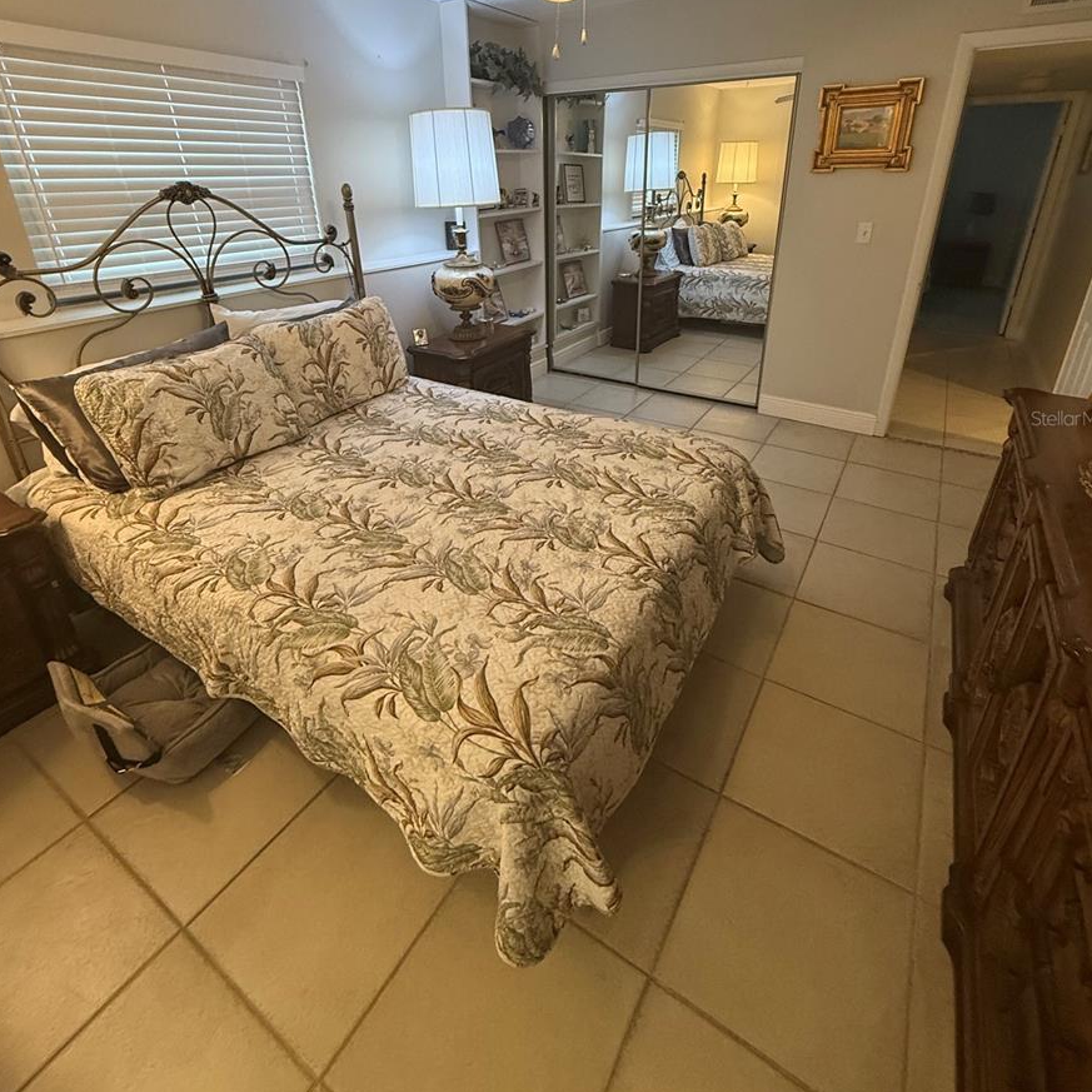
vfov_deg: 82.6
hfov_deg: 84.0
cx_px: 557
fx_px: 607
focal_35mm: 17
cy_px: 418
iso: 320
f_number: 2.2
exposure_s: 1/60
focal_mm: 2.22
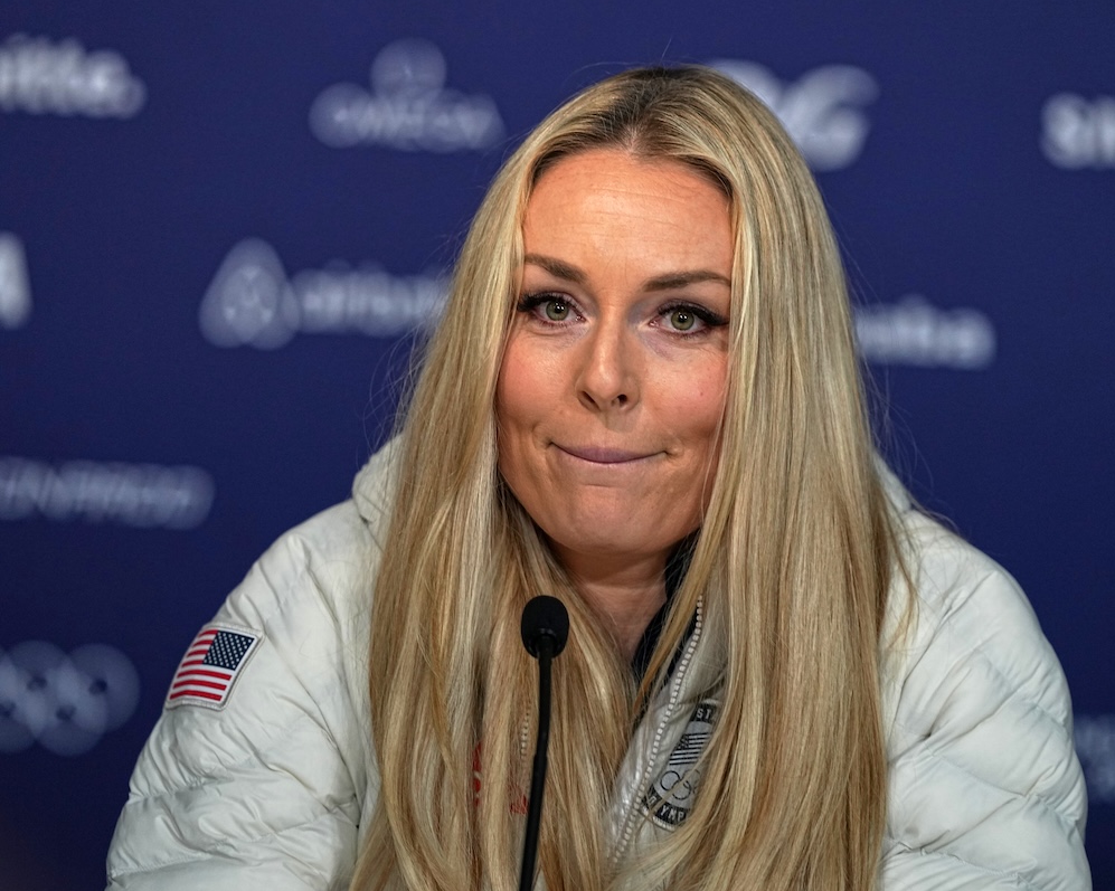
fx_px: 14911
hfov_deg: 4.3
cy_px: 446
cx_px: 617
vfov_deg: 3.4
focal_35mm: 452
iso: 1250
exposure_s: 1/400
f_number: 3.2
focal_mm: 400
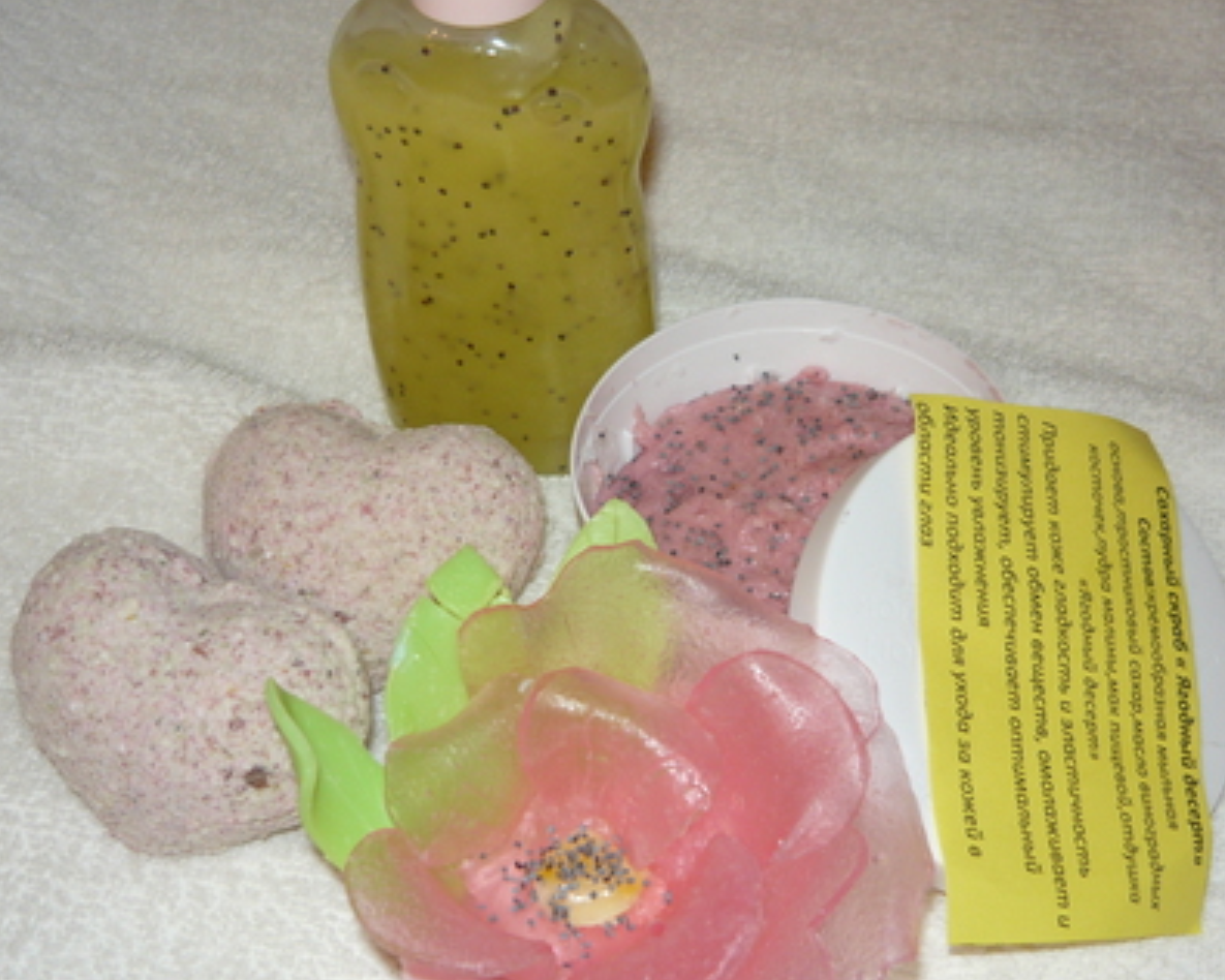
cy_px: 488
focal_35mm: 49
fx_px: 1777
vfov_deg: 30.8
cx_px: 608
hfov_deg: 38.0
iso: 100
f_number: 2.9
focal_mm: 6
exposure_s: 1/30
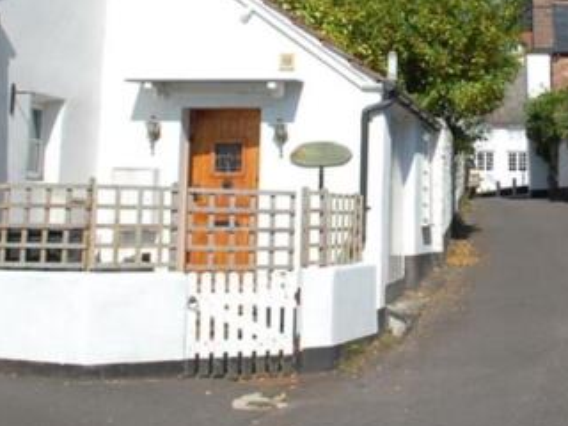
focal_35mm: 59
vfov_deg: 24.5
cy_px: 99
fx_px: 968
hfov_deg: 31.8
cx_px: 462
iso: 200
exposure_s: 1/500
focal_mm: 20
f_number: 9
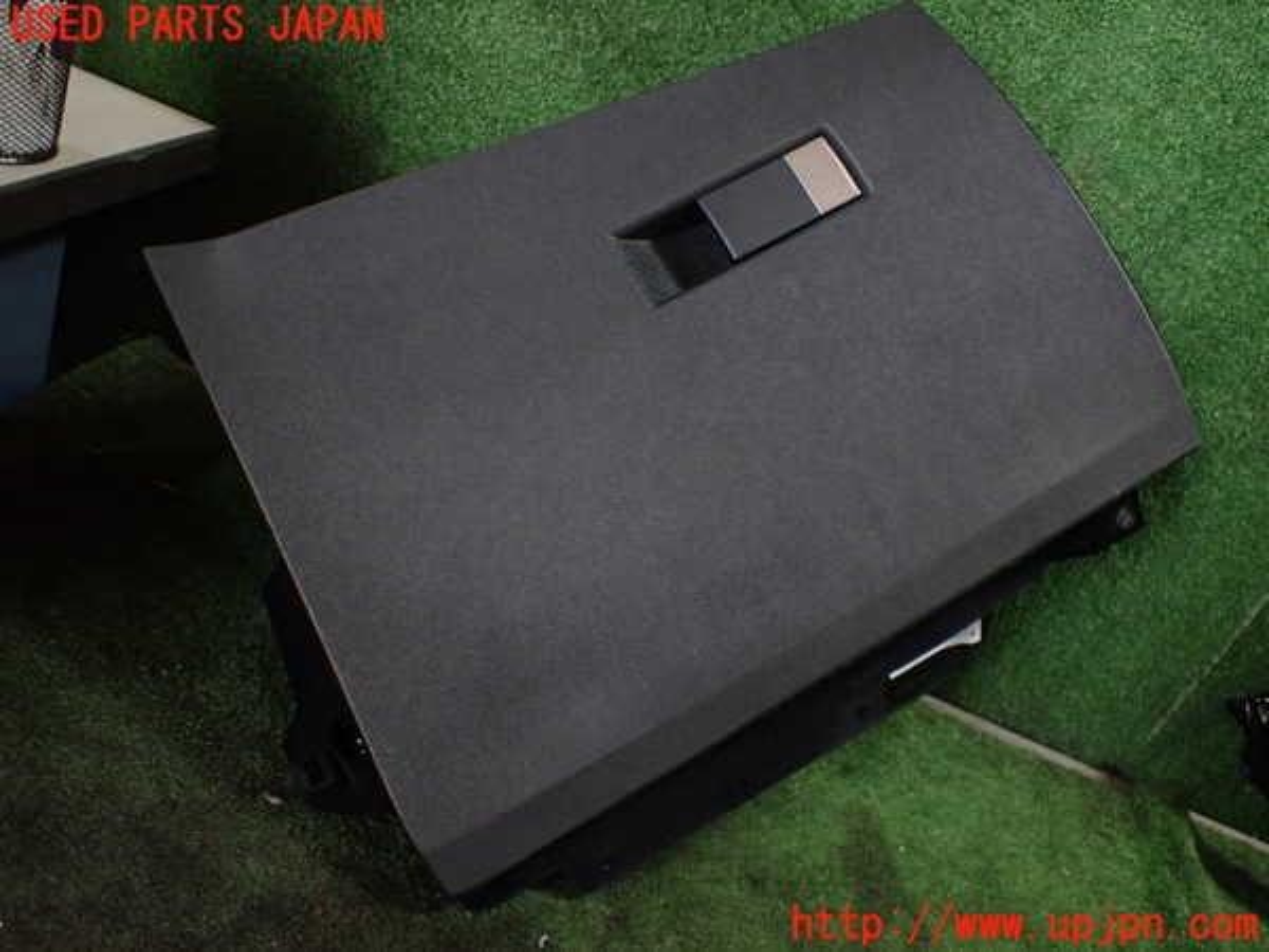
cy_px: 476
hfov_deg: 60.0
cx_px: 634
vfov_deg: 46.8
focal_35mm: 30
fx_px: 1100
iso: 500
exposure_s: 1/125
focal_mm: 5.4
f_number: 2.3
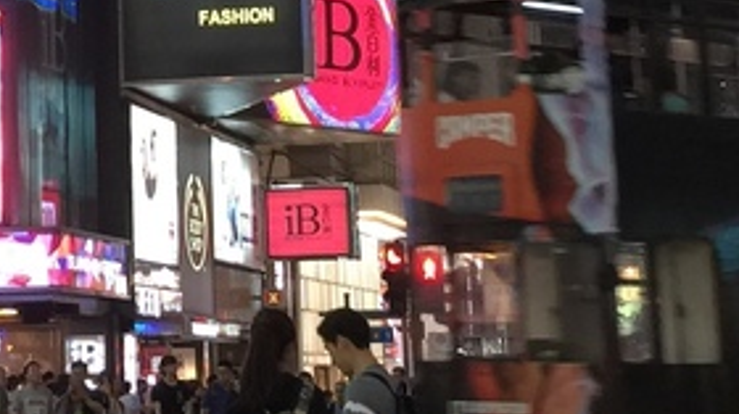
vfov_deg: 8.9
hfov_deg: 16.2
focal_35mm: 130
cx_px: 21
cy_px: -306
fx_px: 2545
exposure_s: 1/17
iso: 40
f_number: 2.2
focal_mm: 4.15
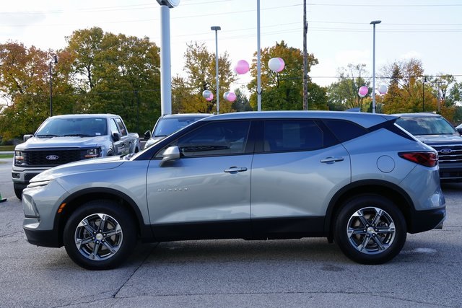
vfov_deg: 29.9
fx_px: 578
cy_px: 154
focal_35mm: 45
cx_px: 231
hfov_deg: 43.6
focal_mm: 45
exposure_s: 1/80
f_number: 9
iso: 100
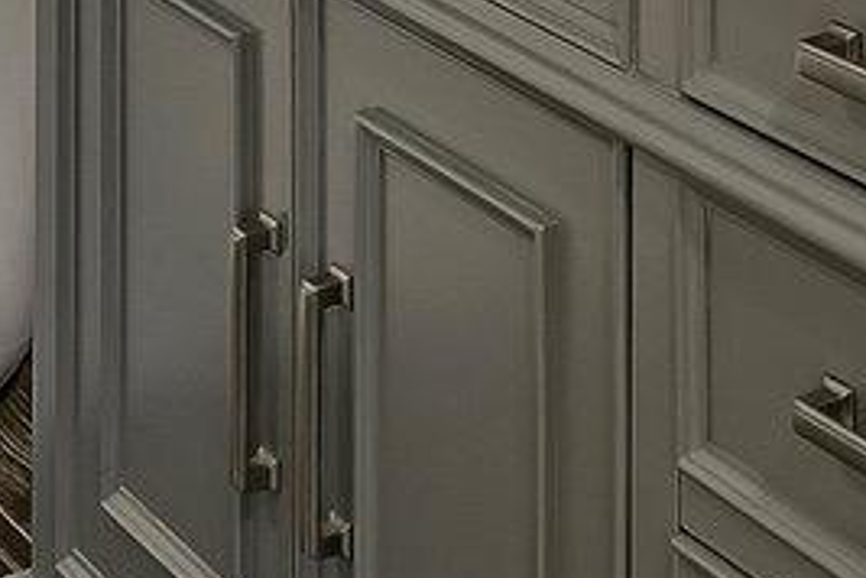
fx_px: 2914
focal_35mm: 121
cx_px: 639
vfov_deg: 9.4
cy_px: -1057
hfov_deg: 16.8
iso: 320
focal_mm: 15.8
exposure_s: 1/30
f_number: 8
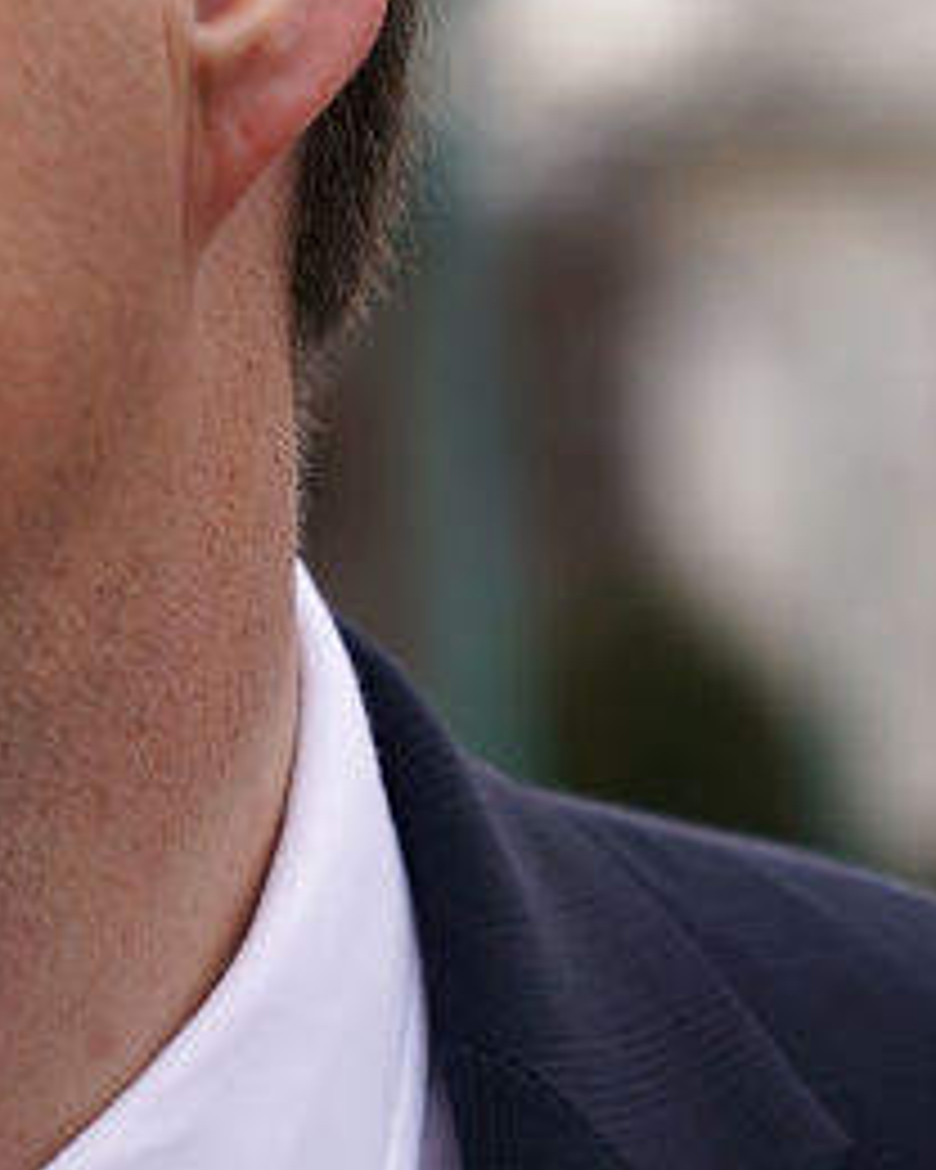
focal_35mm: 259
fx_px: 8969
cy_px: 407
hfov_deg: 5.9
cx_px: -270
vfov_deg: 7.5
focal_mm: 70
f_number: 4
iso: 200
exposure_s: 1/500
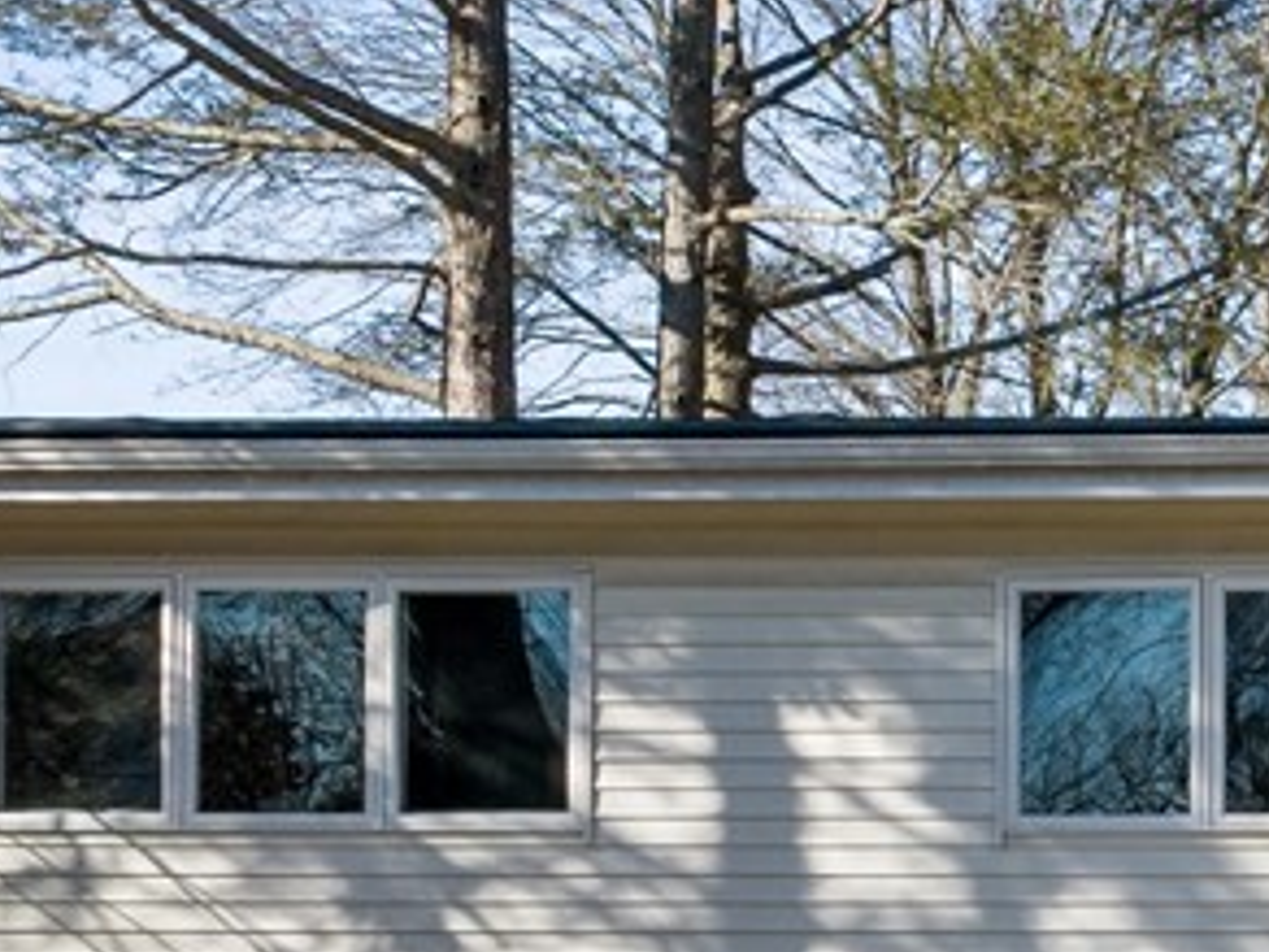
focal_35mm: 84
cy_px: 1143
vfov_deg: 16.8
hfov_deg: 20.3
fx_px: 3079
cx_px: 1849
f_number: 2.8
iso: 130
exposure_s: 1/640
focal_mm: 12.29
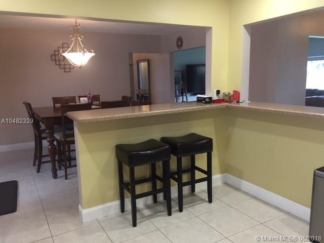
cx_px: 162
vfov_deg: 48.2
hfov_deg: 61.7
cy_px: 122
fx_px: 271
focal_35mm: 29
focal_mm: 4.15
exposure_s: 1/30
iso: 80
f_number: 2.2
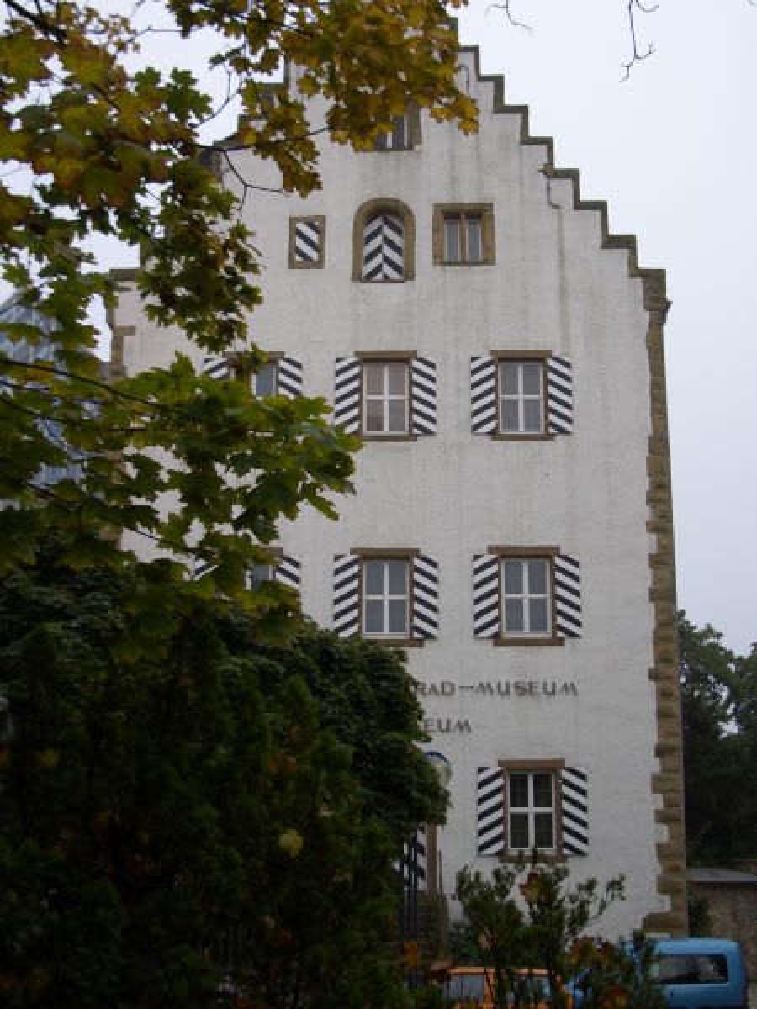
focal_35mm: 49
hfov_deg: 29.7
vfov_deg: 38.9
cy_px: 504
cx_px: 378
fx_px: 1429
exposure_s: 1/250
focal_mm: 8.2
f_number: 3.1
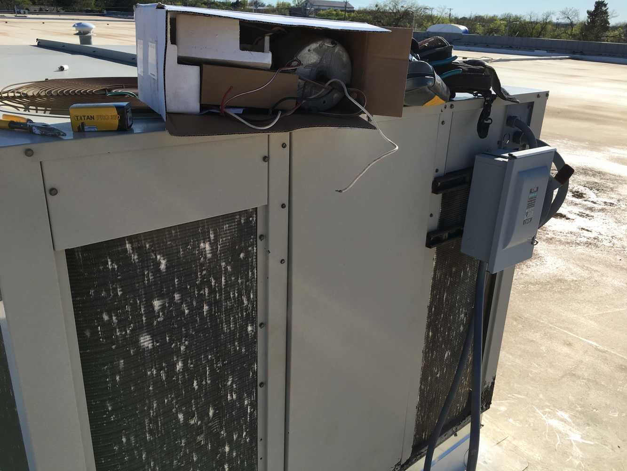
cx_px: 314
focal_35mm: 29
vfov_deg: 48.2
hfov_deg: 61.7
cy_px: 236
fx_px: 525
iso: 25
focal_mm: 4.15
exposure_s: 1/1923
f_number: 2.2
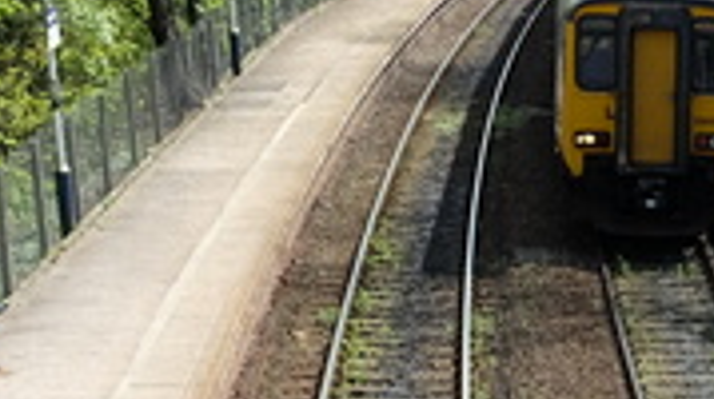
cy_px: 543
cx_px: 822
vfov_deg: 8.3
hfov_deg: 14.5
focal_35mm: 144
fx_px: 2722
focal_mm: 20.5
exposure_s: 1/340
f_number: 5.6
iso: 200
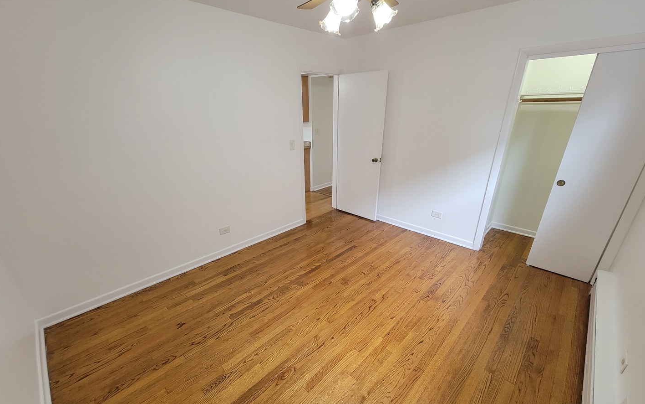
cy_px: 222
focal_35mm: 14
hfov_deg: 105.3
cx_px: 318
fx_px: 246
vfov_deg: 78.4
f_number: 2.2
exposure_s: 1/60
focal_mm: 2.2
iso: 250
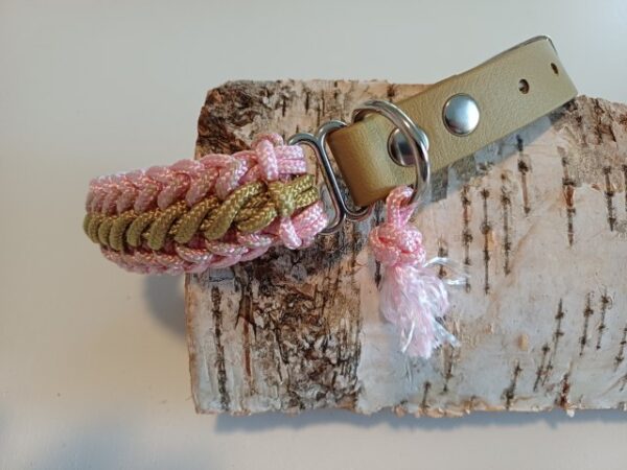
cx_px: 314
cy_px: 235
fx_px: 453
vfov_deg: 54.9
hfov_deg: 69.4
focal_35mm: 25
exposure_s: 1/33.3
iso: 400
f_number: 1.8
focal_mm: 4.65
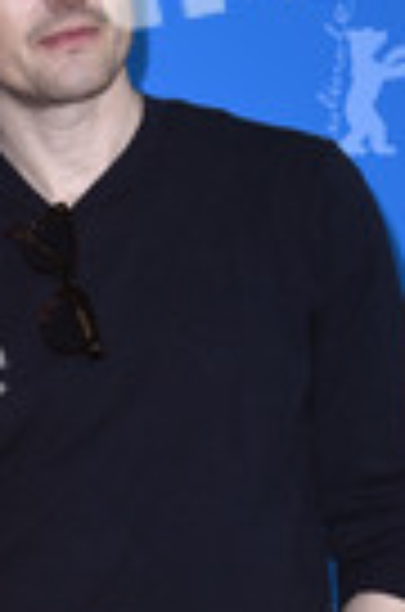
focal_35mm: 250
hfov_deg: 5.4
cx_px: -94
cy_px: 598
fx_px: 4240
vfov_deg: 8.2
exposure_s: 1/250
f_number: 5.6
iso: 640
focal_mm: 85
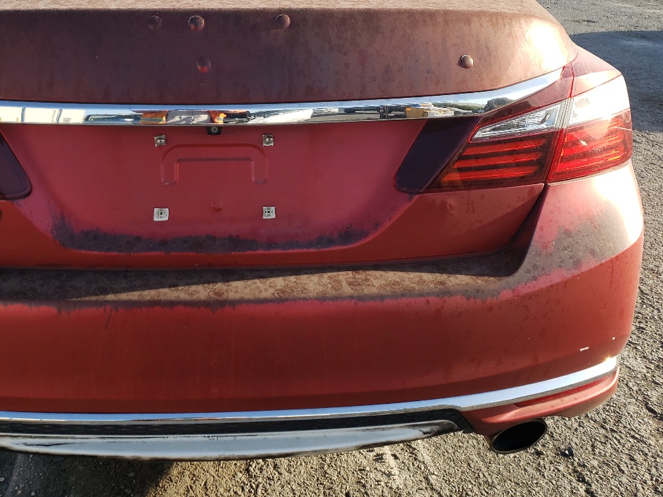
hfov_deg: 43.2
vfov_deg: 33.5
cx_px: 217
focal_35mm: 43
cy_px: 187
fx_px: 824
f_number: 1.5
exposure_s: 1/1000
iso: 50
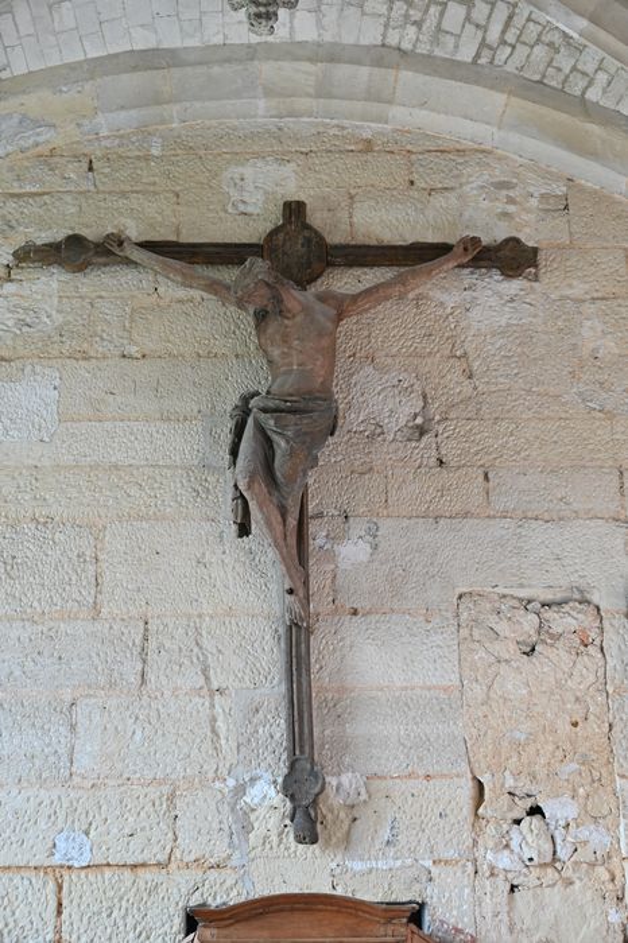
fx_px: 1283
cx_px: 314
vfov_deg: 40.4
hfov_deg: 27.5
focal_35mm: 49
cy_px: 472
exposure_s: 1/50
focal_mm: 49
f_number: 5.6
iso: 500
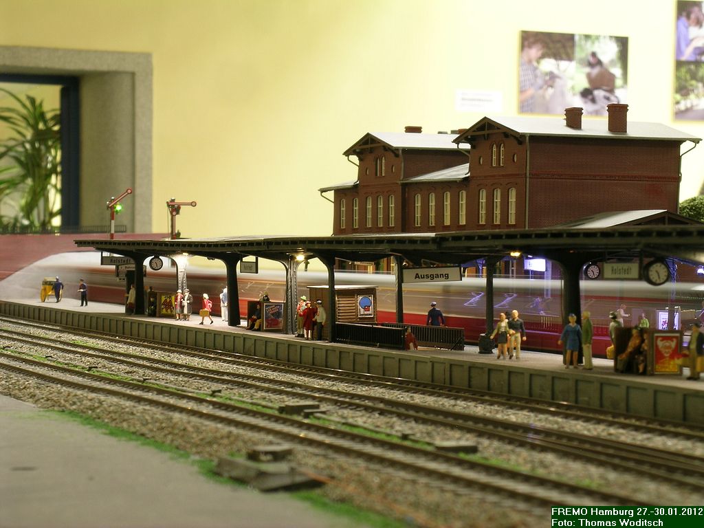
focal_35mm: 198
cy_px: 264
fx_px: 4027
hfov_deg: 10.0
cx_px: 352
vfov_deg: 7.5
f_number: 7
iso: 50
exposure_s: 2.55
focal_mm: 19.8
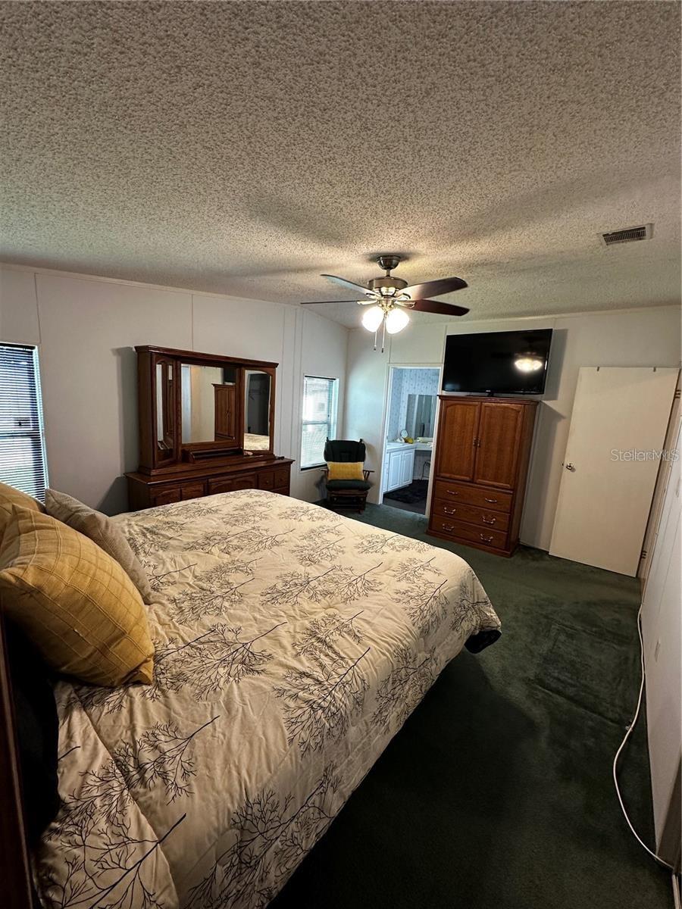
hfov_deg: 85.7
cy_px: 454
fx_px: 368
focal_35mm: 14
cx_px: 341
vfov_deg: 102.1
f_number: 2.2
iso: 160
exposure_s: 1/60
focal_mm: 2.22
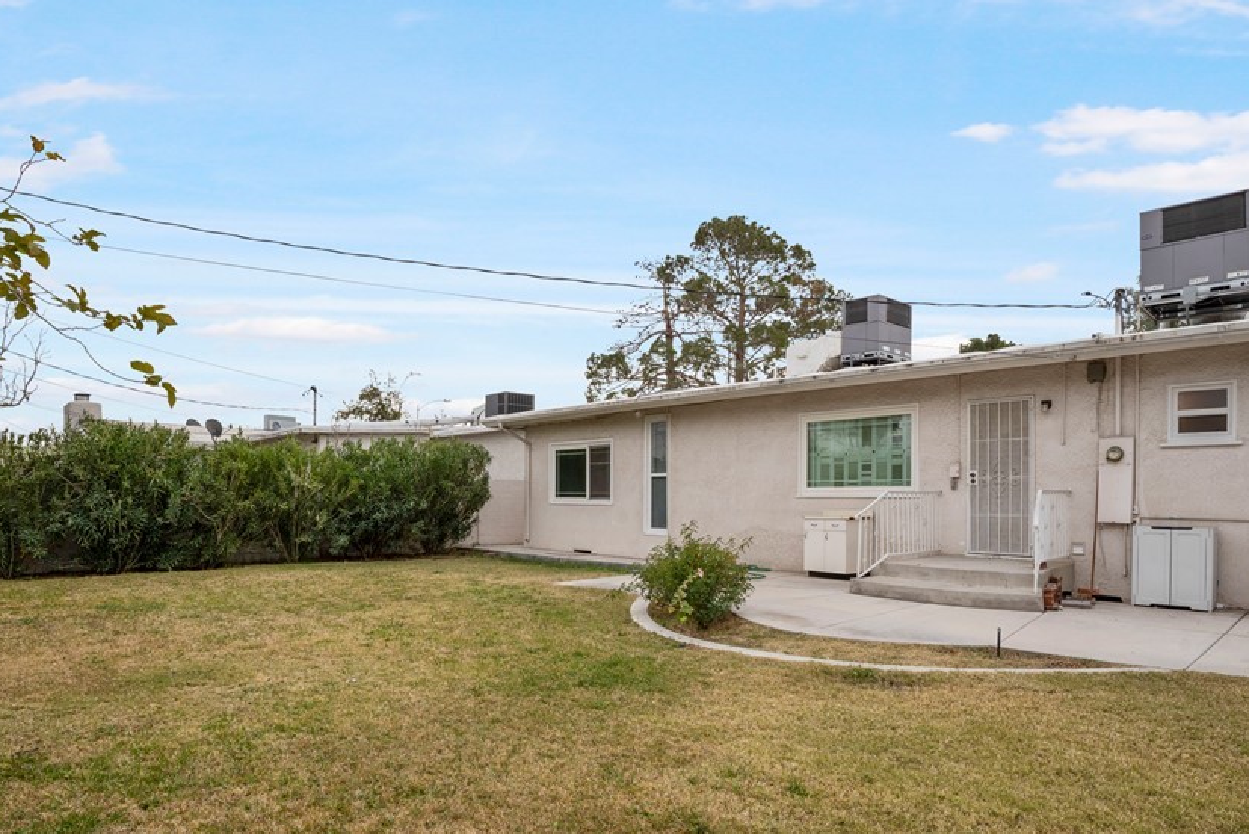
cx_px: 658
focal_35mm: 21
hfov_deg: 81.1
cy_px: 499
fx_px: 729
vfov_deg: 59.1
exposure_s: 1/500
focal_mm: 16
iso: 500
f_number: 10
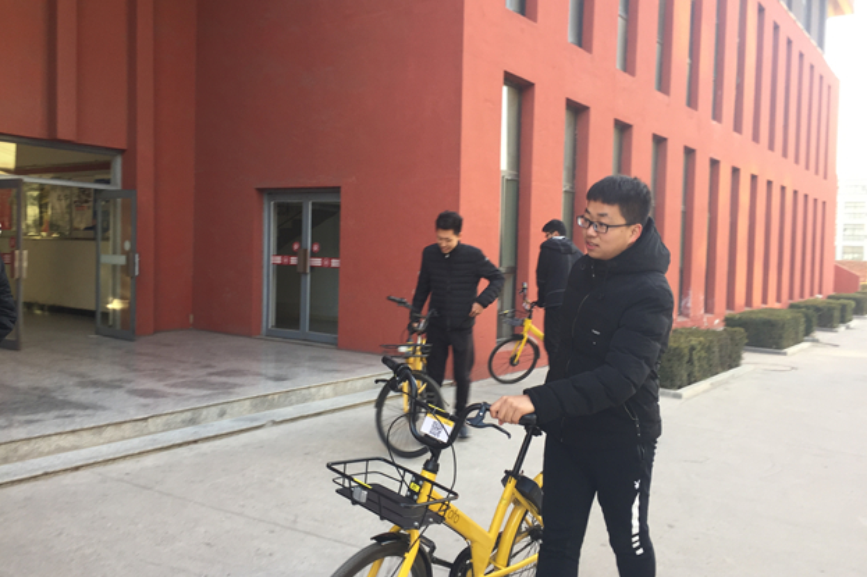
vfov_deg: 42.3
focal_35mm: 31
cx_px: 436
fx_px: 746
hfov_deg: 60.3
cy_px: 281
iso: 32
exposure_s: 1/50
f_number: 2.2
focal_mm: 4.15
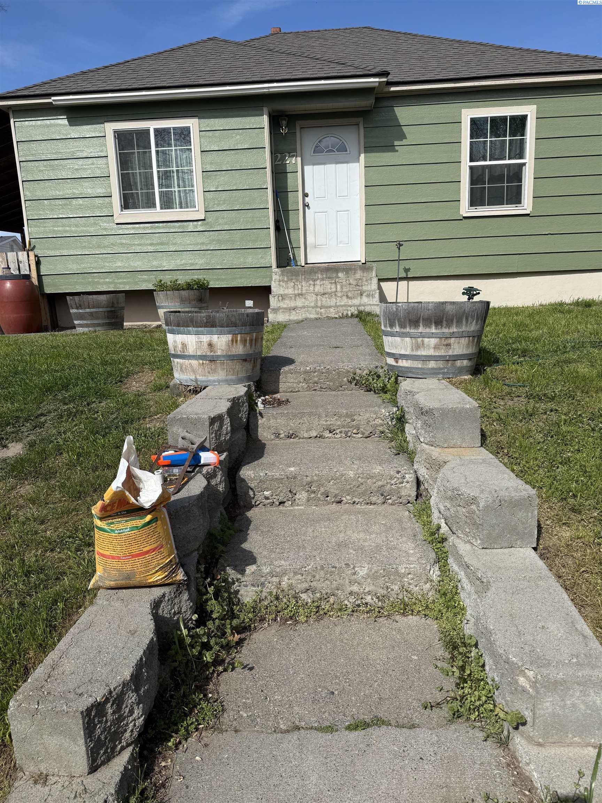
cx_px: 301
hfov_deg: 56.8
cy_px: 402
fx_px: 557
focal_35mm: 24
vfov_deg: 71.6
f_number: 1.78
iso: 80
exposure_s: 1/5319
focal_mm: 6.76
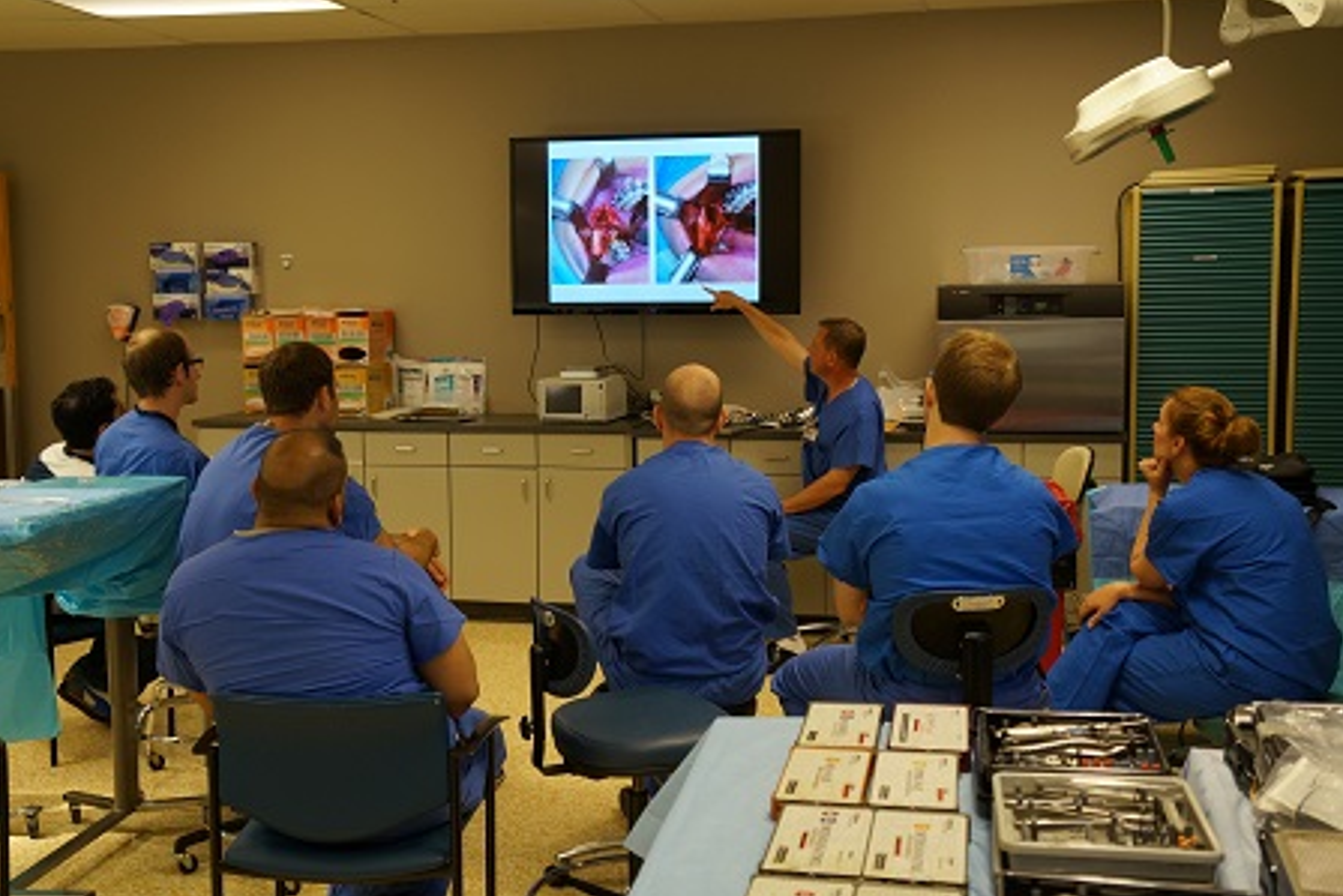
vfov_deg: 32.3
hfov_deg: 46.9
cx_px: 657
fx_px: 1549
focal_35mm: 42
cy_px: 442
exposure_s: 1/60
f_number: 4
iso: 400
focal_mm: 27
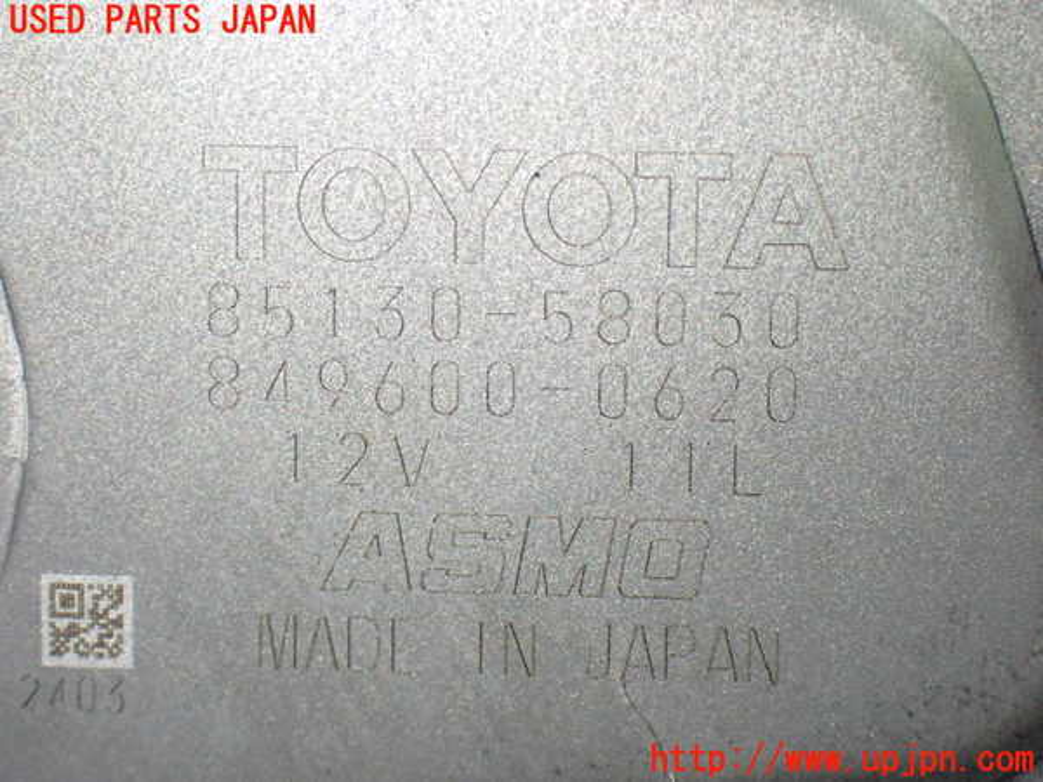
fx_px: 2320
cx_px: 522
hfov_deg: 25.3
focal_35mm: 77
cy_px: 391
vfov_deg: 19.1
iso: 800
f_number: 4.1
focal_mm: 13.65
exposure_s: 1/100
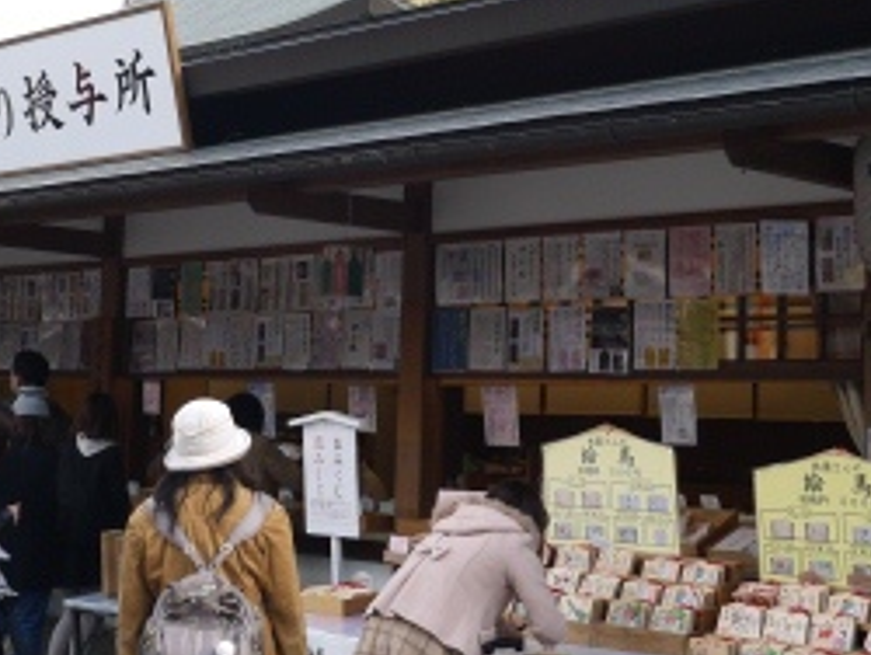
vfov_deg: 21.5
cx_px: 334
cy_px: 206
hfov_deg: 28.4
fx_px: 1713
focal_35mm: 68
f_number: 5
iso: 160
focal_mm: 19
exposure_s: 1/160
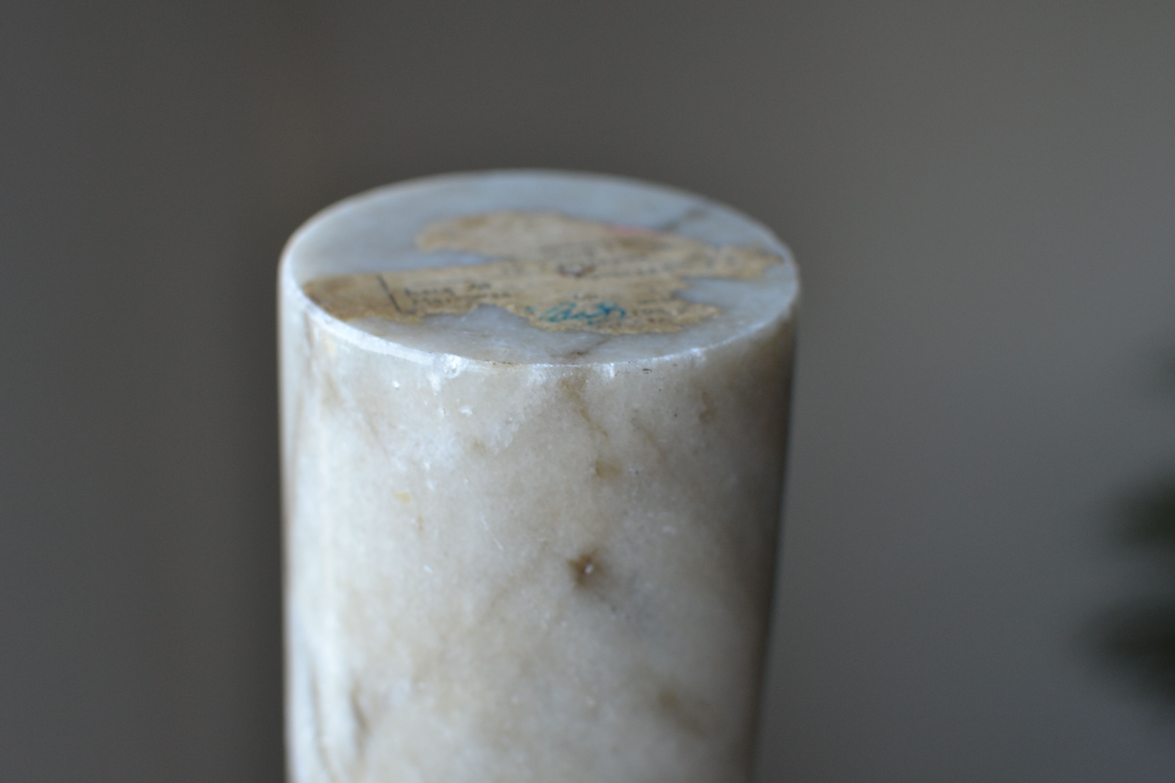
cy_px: 392
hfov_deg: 37.9
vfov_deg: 25.8
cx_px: 588
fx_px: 1713
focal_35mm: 52
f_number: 4
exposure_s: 1/60
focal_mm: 35
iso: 400
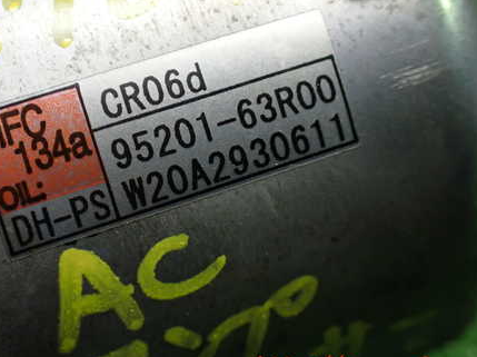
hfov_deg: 44.4
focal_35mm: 42
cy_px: 131
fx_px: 578
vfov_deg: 34.1
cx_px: 176
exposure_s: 1/125
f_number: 2.3
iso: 500
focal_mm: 5.4
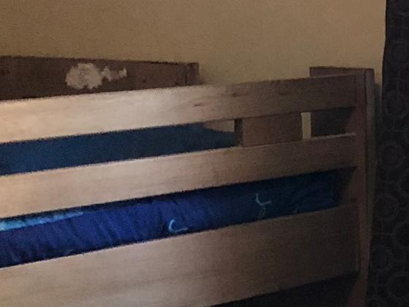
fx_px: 1760
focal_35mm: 149
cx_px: 974
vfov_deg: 9.9
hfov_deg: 11.2
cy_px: 91
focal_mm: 4
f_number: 1.8
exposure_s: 1/17
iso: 40
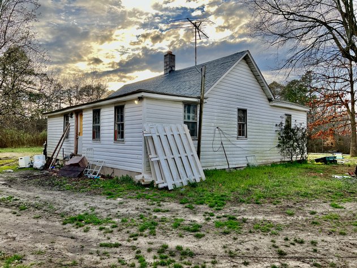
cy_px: 134
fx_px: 268
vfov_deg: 53.0
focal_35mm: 26
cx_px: 178
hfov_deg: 67.3
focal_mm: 5.7
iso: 50
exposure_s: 1/909
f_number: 1.5
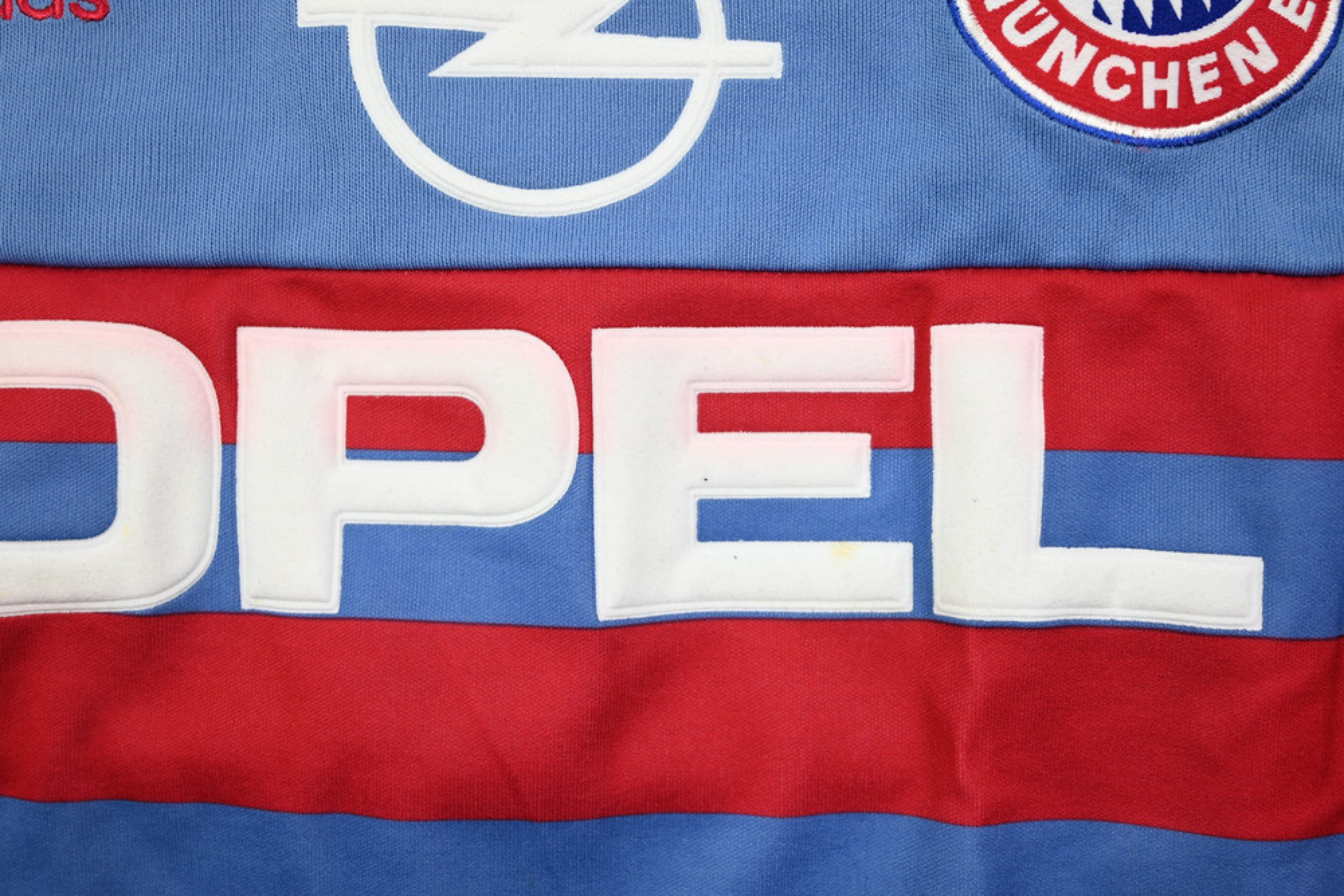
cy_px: 448
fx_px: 1288
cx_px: 672
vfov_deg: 38.4
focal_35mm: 34
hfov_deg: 55.1
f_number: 5
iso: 200
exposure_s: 1/100
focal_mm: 34.5
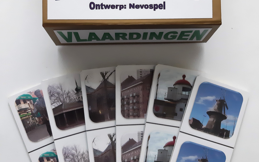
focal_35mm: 39
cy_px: 57
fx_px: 275
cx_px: 130
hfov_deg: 50.4
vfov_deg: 32.6
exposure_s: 1/60
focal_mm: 3.93
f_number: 1.7
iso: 400
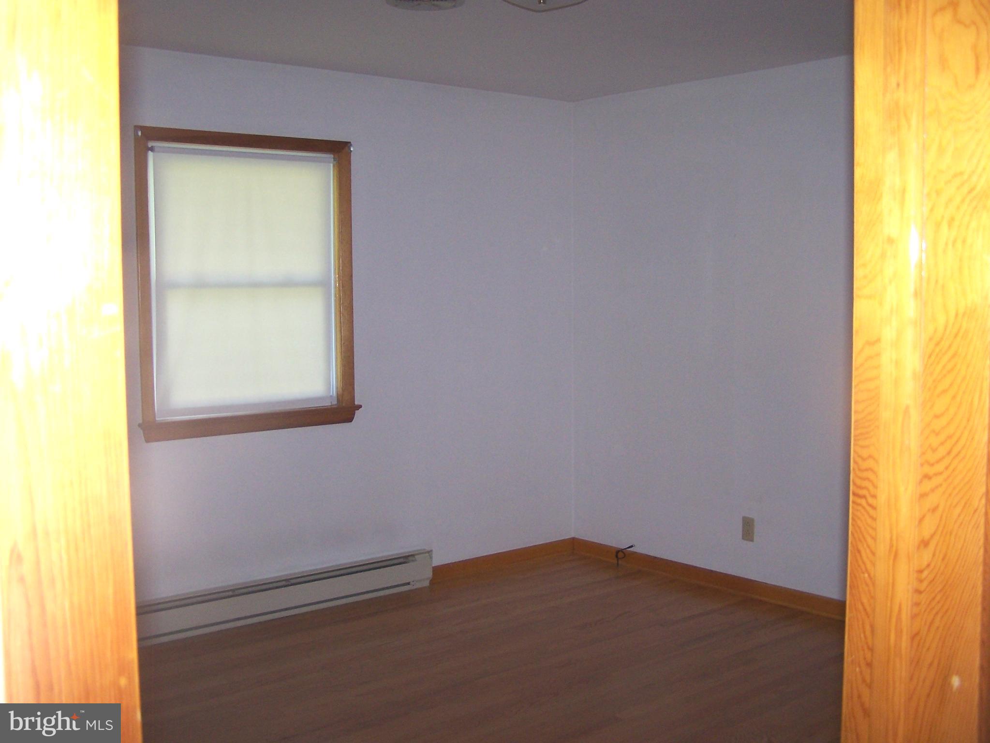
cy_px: 372
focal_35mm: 38
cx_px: 495
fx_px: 1087
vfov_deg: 37.7
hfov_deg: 49.0
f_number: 2.8
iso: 140
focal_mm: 6.3
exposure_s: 1/60
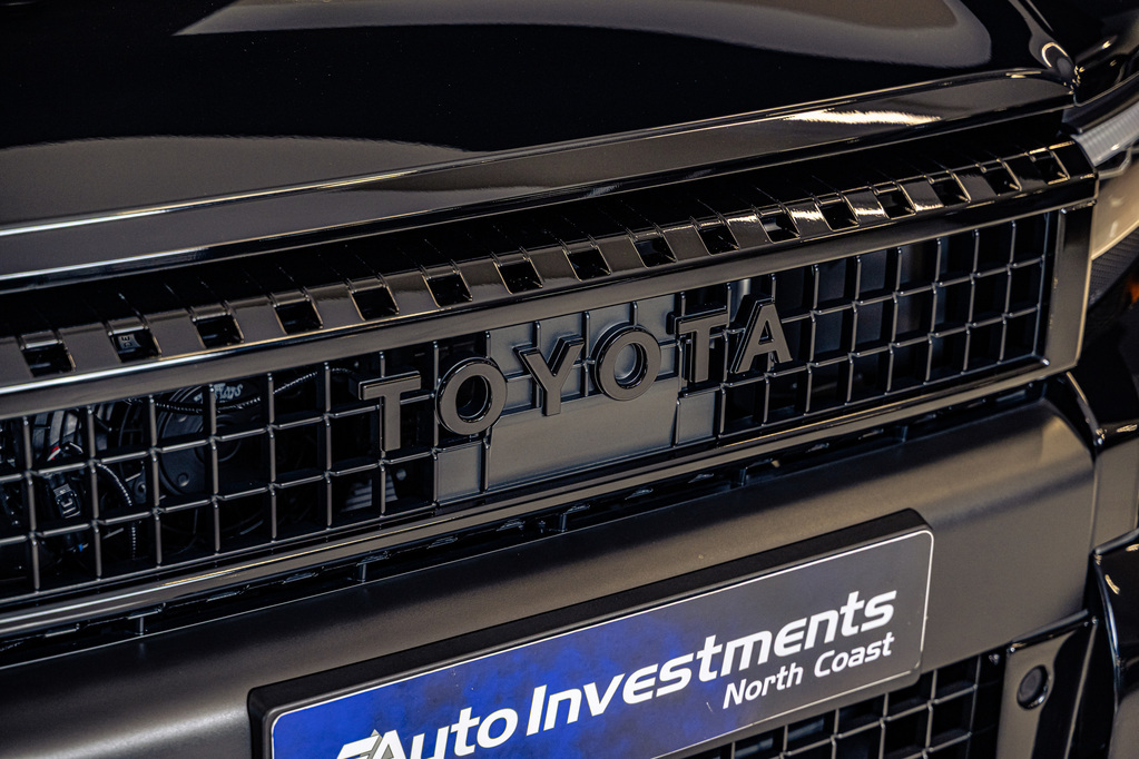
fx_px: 2373
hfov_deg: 27.0
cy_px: 380
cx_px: 570
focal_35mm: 75
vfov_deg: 18.2
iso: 640
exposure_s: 1/125
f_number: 4
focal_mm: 75
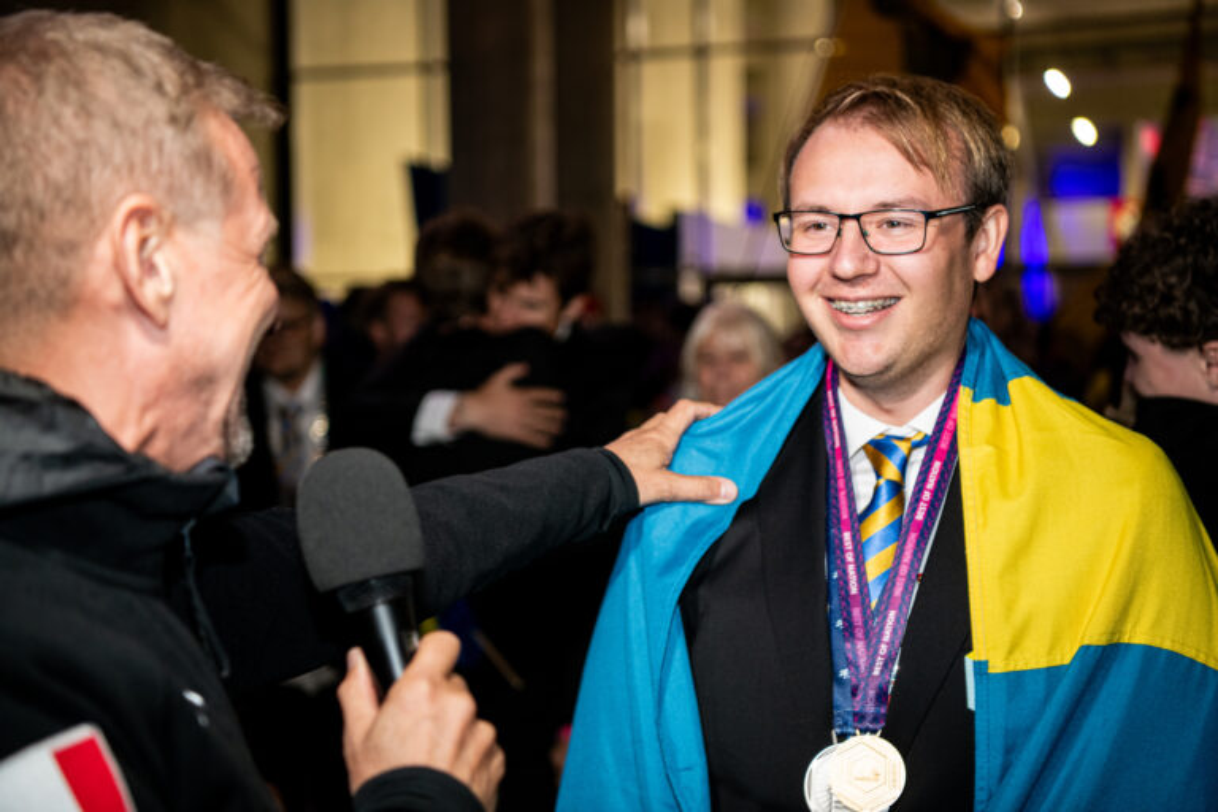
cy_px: 406
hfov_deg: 33.4
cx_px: 609
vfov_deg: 22.6
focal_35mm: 60
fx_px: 2030
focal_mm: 60
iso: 1600
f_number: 2.8
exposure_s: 1/60
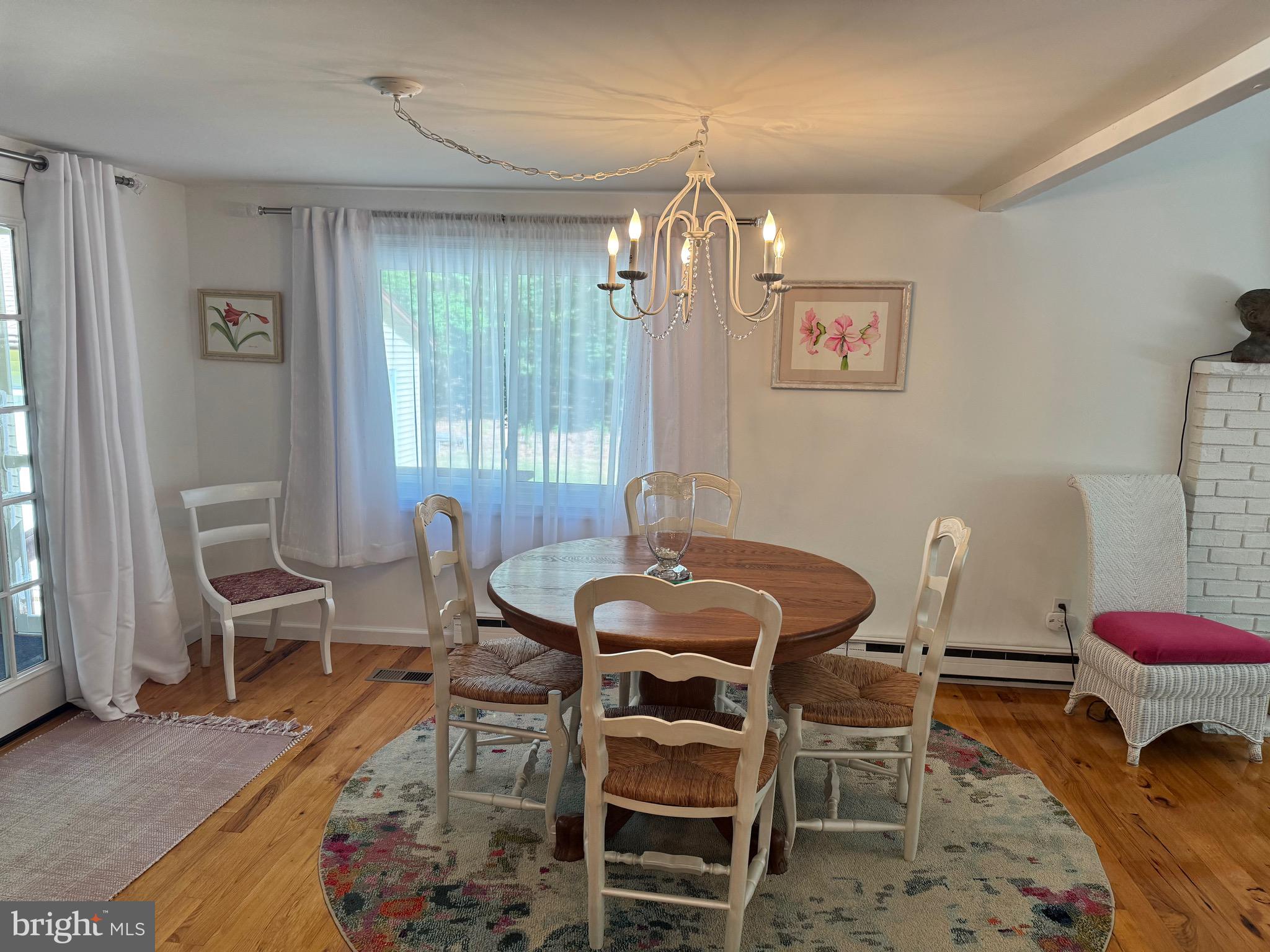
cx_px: 635
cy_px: 476
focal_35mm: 24
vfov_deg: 56.8
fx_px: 881
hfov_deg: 71.6
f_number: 1.78
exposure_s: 1/120
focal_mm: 6.76
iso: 160
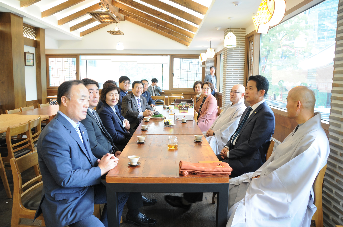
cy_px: 114
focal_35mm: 27
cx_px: 172
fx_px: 257
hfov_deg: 67.4
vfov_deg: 47.8
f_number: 3.5
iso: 200
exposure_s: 1/13
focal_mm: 18
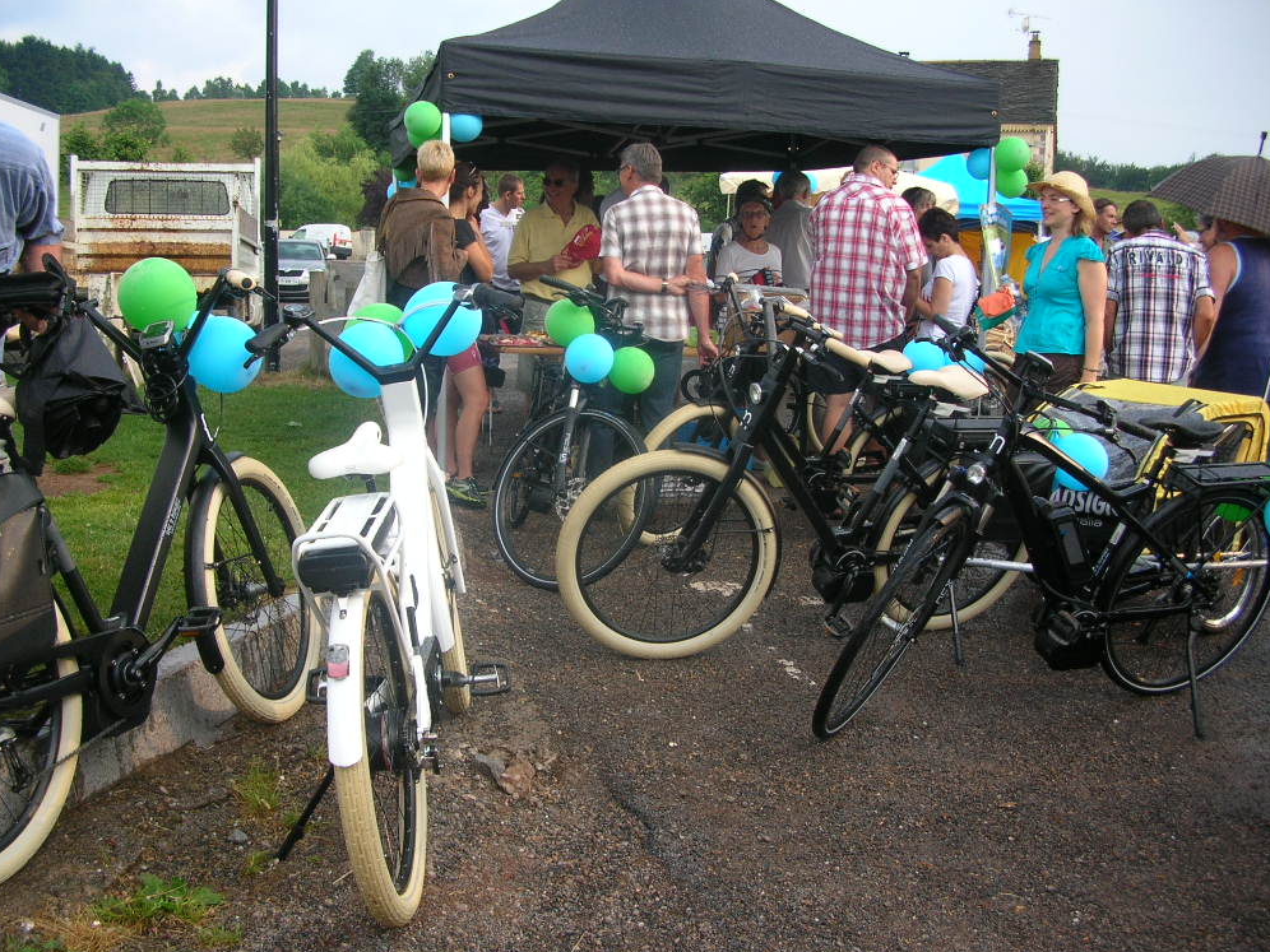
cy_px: 487
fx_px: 1321
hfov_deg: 51.4
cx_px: 621
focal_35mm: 36
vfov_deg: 39.7
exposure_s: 1/123
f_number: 2.8
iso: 50
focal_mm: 5.8
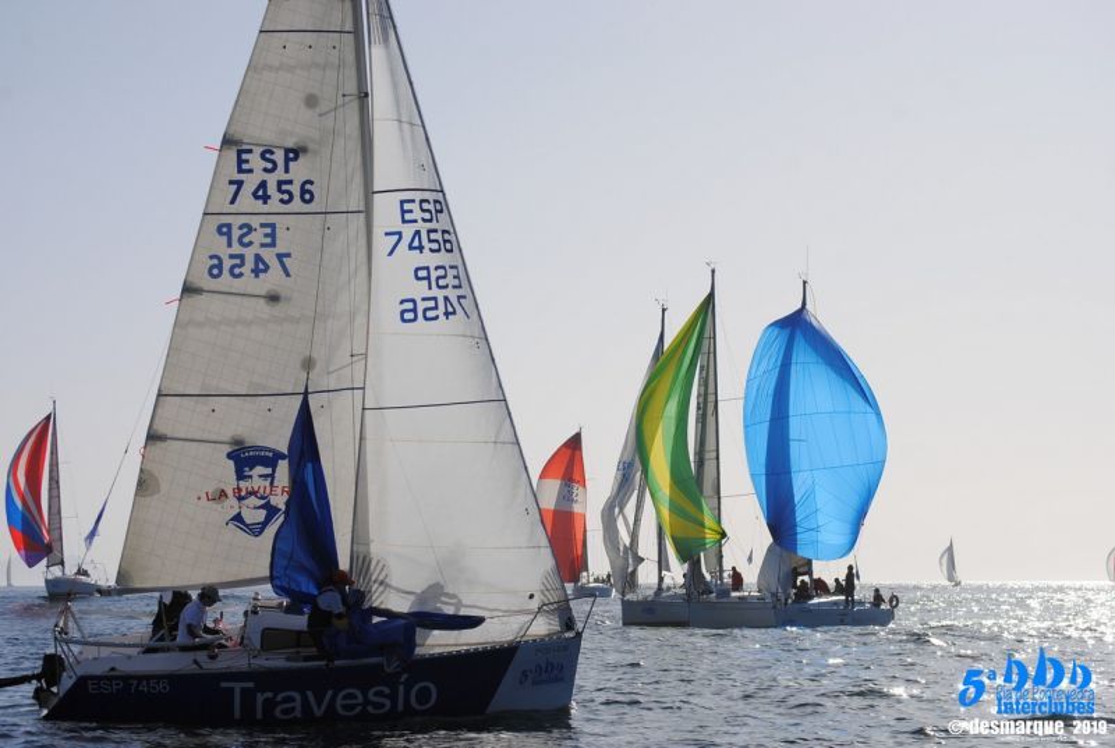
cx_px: 558
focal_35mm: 99
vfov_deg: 13.9
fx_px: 3073
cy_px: 374
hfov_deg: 20.6
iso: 100
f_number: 8
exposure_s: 1/1000
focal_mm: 66
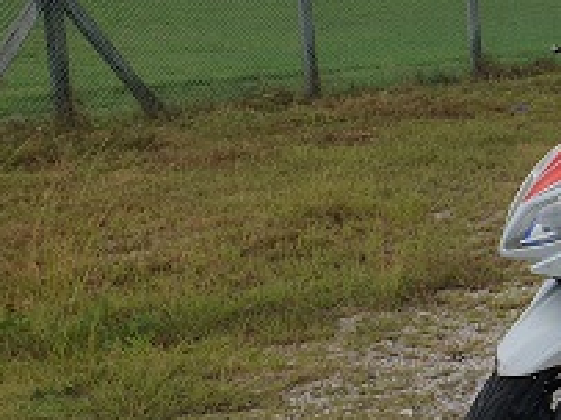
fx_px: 1247
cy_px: 88
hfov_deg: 21.6
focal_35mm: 77
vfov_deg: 18.9
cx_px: 818
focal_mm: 4.3
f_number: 2.4
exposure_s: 1/1733
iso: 50
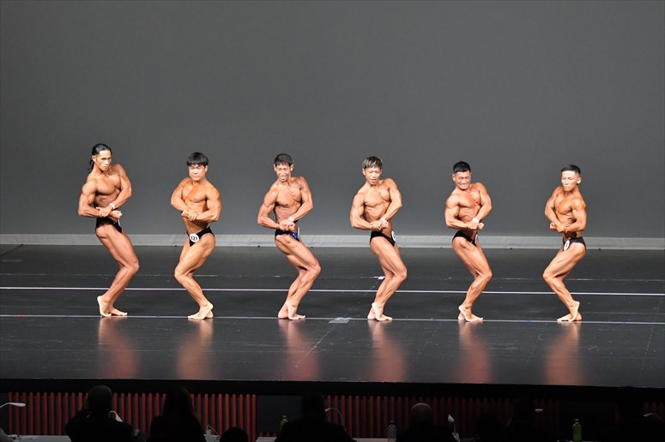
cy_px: 221
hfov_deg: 13.1
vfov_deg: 8.7
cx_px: 332
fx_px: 2899
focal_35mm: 157
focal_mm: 105
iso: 6400
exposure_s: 1/400
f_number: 5.6
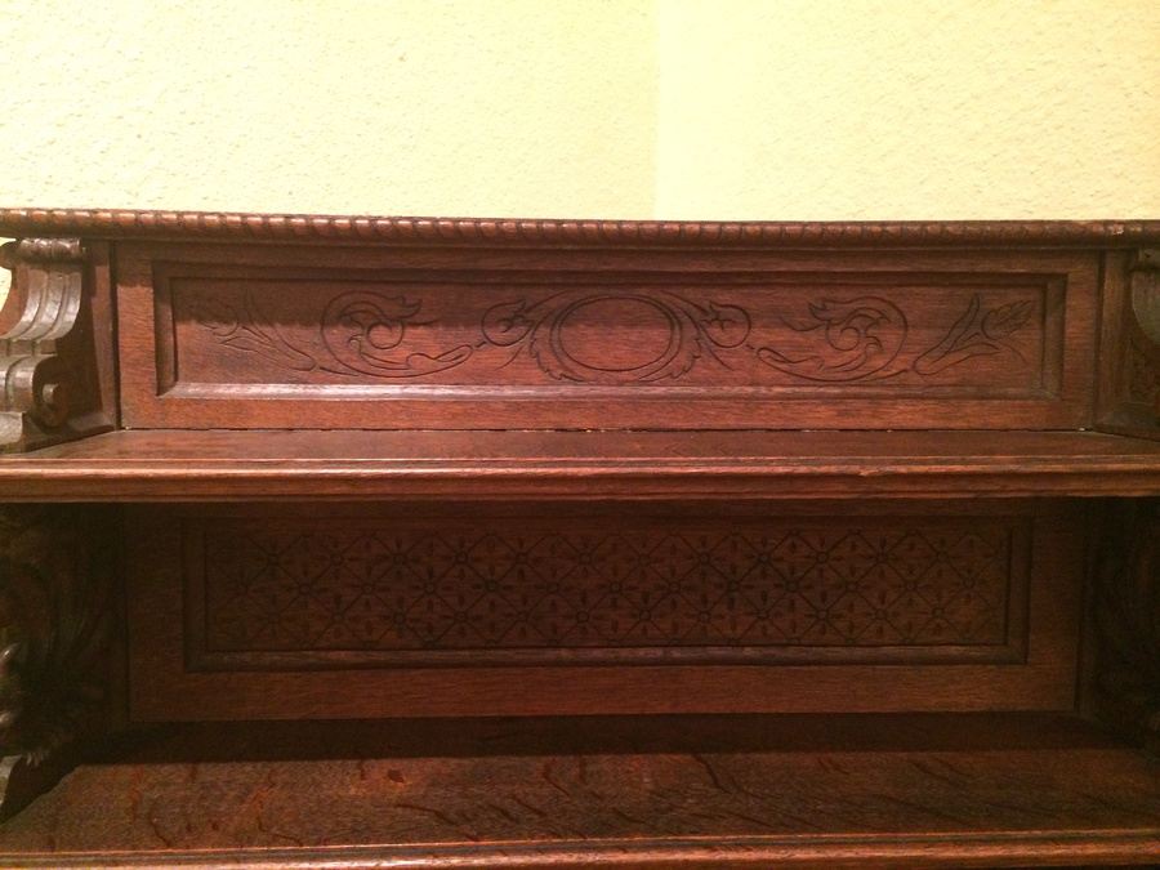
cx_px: 580
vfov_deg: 46.8
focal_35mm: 30
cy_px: 435
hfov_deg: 60.0
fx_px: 1005
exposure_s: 1/24
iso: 320
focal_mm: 4.12
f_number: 2.2
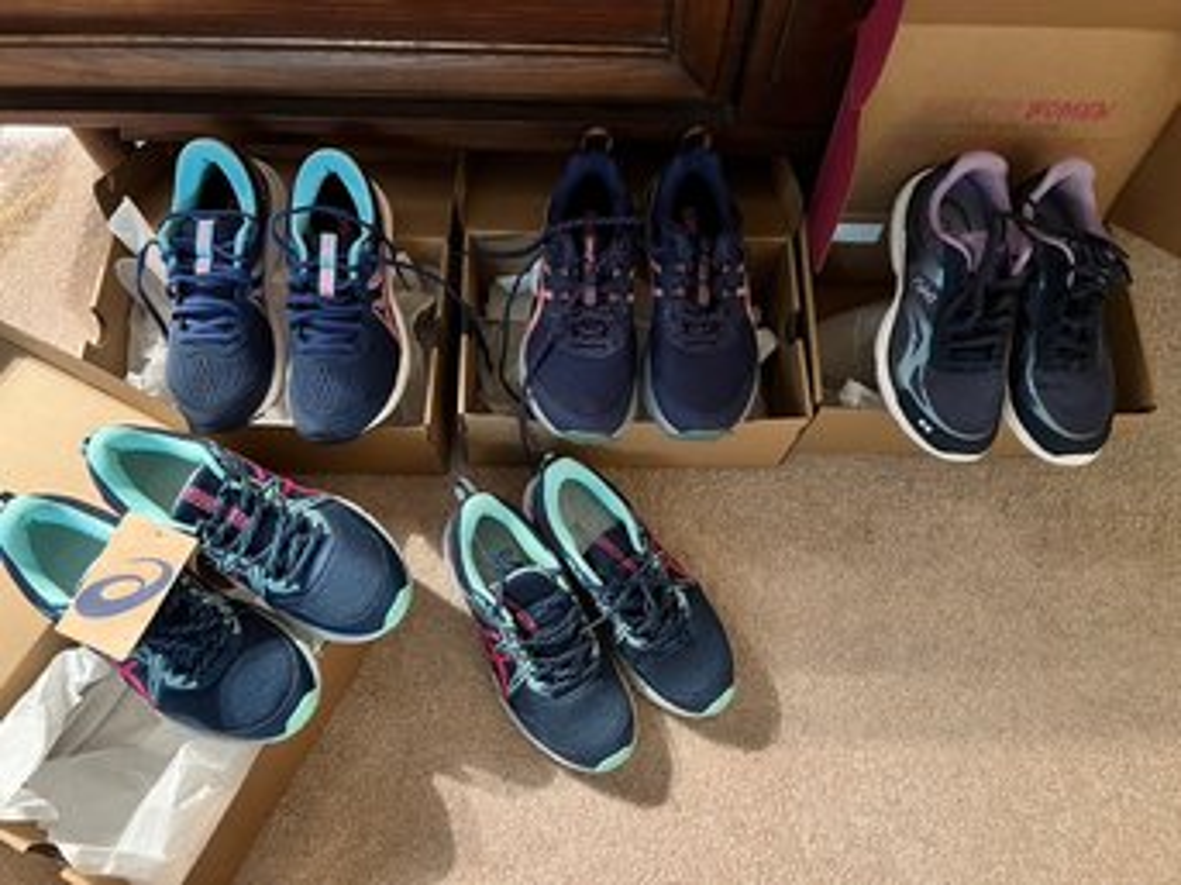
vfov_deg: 53.0
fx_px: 887
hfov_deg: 67.3
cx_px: 590
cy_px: 442
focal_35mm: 26
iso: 640
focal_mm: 5.7
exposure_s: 1/30
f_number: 1.5
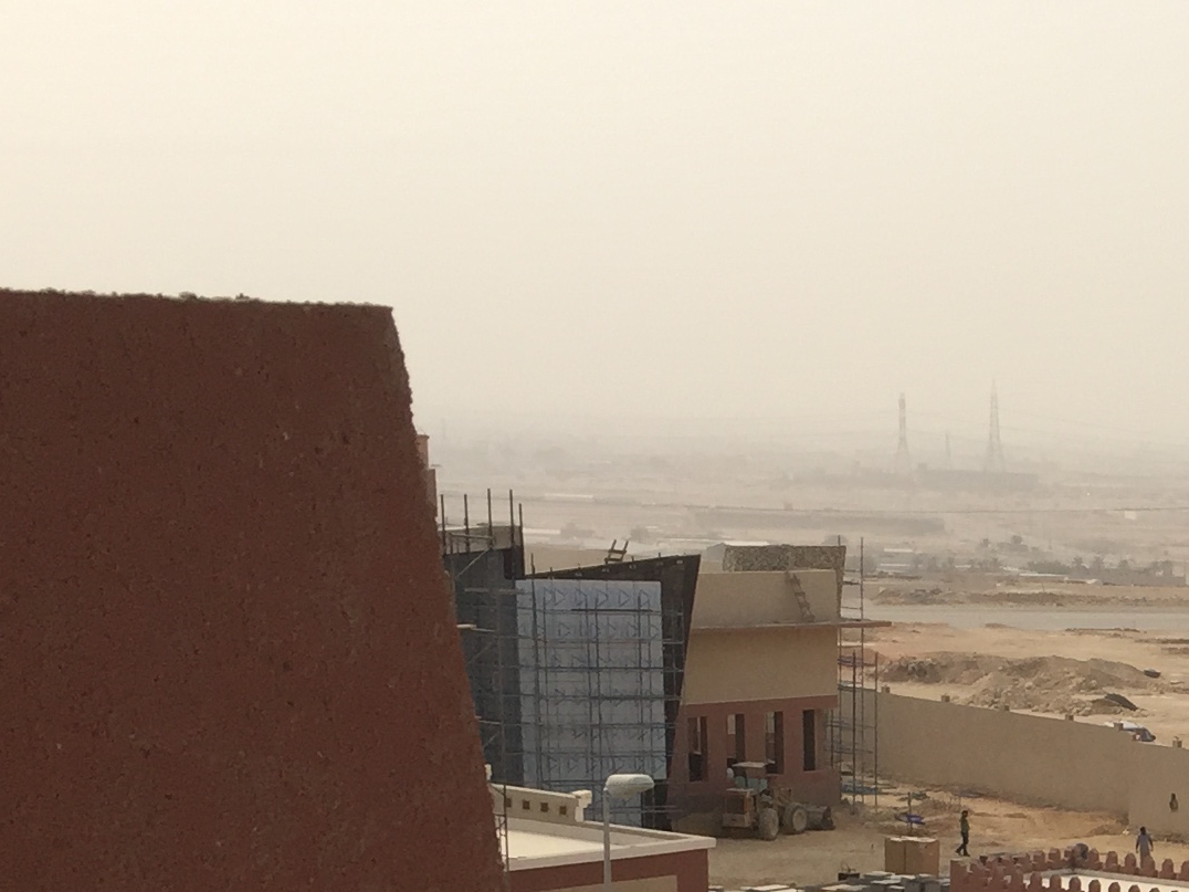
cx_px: 1549
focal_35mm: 88
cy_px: 1211
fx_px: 3023
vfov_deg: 15.8
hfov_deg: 20.3
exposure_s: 1/2825
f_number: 2.2
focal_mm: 4.15
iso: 32
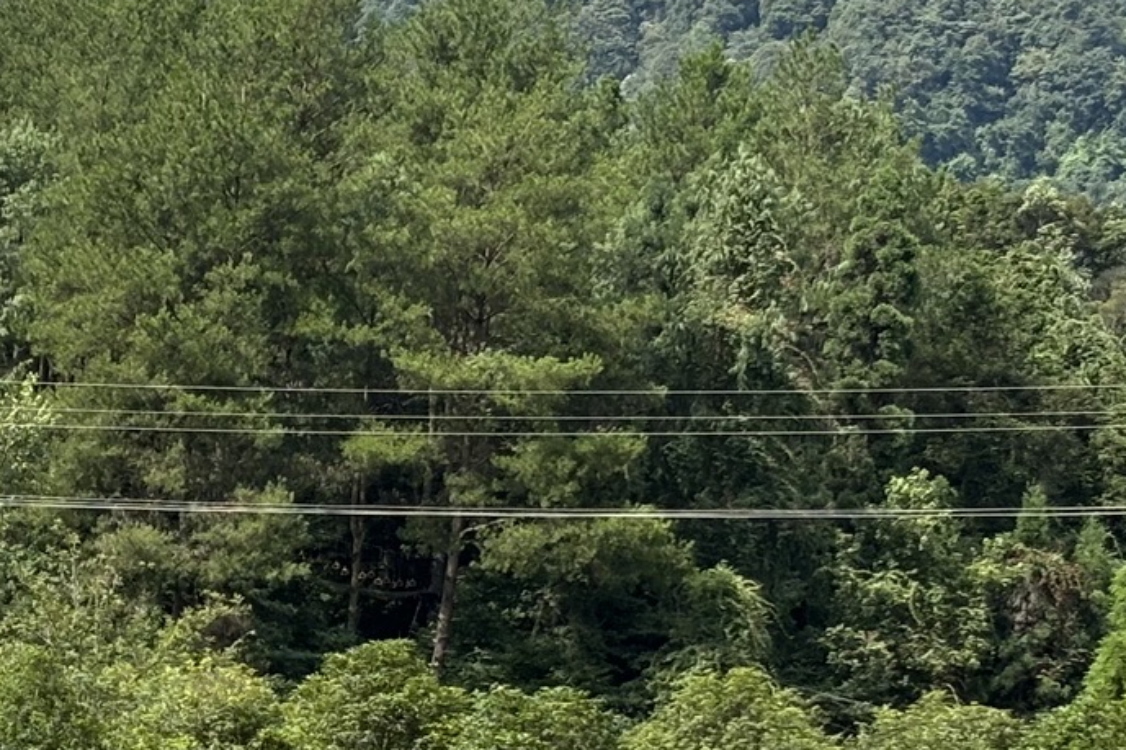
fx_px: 4909
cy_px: 859
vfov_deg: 8.7
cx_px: -3
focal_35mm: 157
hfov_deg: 12.9
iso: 32
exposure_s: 1/1328
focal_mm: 5.96
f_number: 1.6
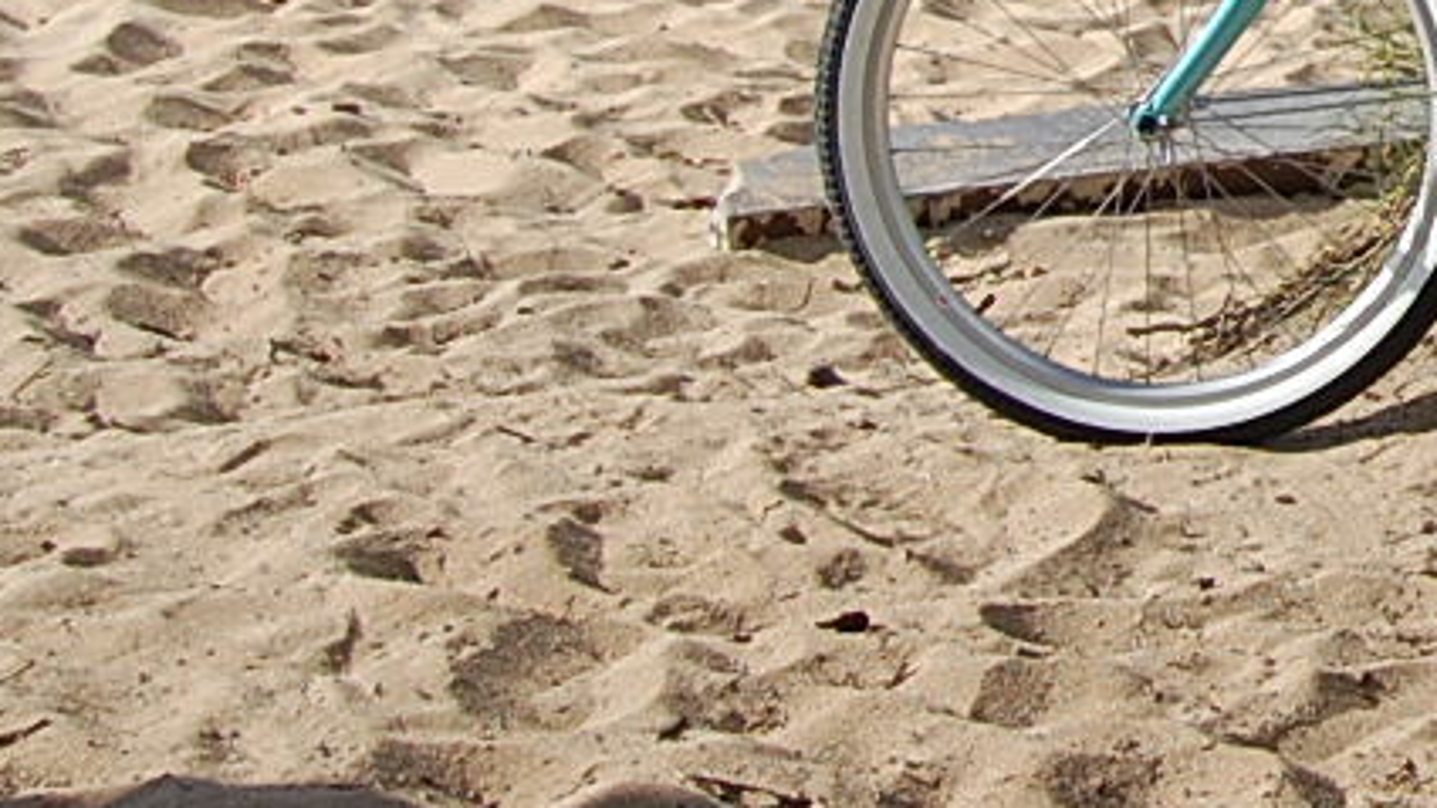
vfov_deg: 9.1
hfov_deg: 15.0
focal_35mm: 128
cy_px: -629
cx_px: 2411
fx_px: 4871
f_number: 9
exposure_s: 1/320
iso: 200
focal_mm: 23
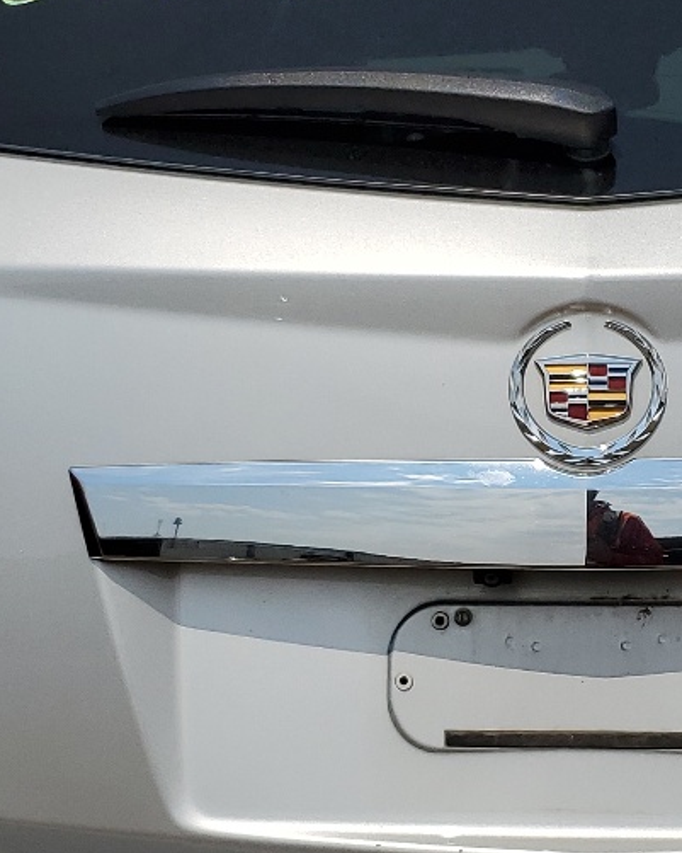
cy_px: 567
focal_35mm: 81
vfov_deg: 23.5
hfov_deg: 18.8
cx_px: 551
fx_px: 2043
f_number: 1.5
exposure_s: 1/10000
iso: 50
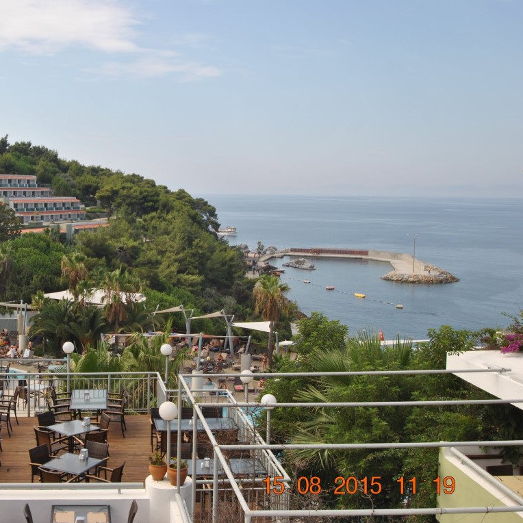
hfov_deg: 36.0
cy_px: 262
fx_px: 786
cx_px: 137
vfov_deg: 36.8
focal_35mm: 46
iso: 100
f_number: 8
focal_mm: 24
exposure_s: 1/200
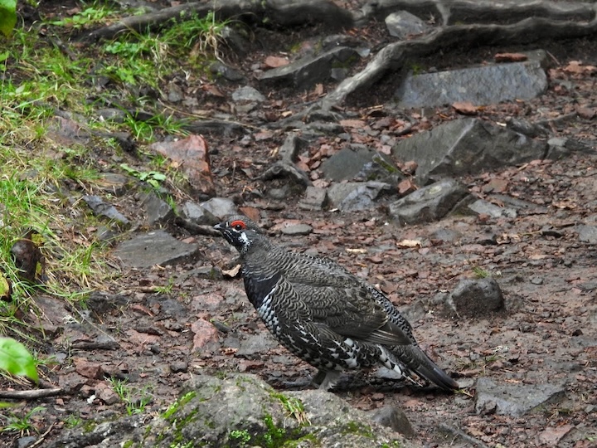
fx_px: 3794
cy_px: 224
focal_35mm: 220
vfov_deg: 6.8
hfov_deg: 9.0
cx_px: 298
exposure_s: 1/125
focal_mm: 39.3
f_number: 4.5
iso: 360
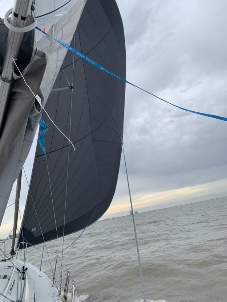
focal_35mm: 26
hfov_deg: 53.1
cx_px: 114
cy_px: 151
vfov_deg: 67.3
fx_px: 227
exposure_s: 1/1011
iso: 25
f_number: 1.8
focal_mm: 4.25
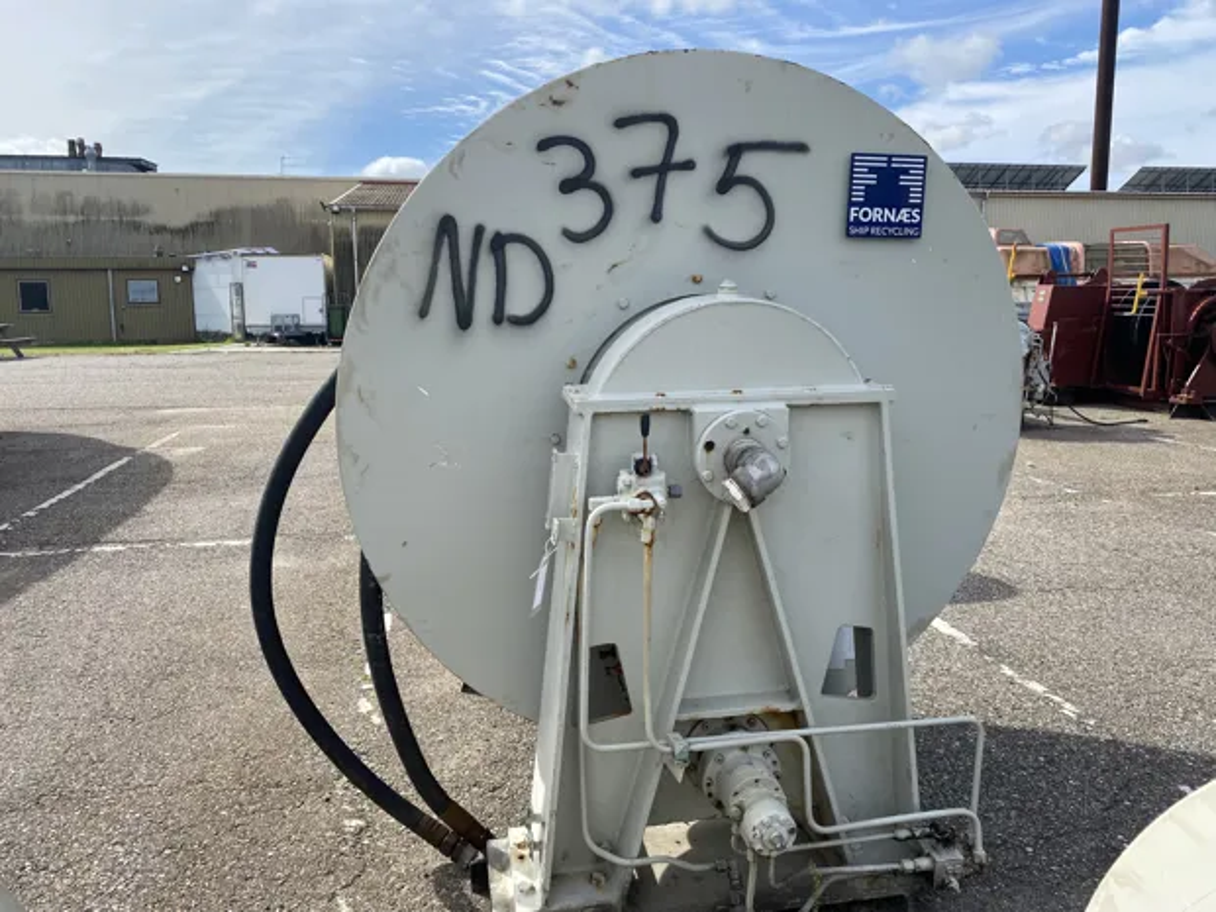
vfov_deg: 53.1
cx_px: 608
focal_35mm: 26
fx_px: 913
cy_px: 456
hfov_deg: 67.3
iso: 32
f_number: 1.8
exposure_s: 1/1898
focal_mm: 4.25
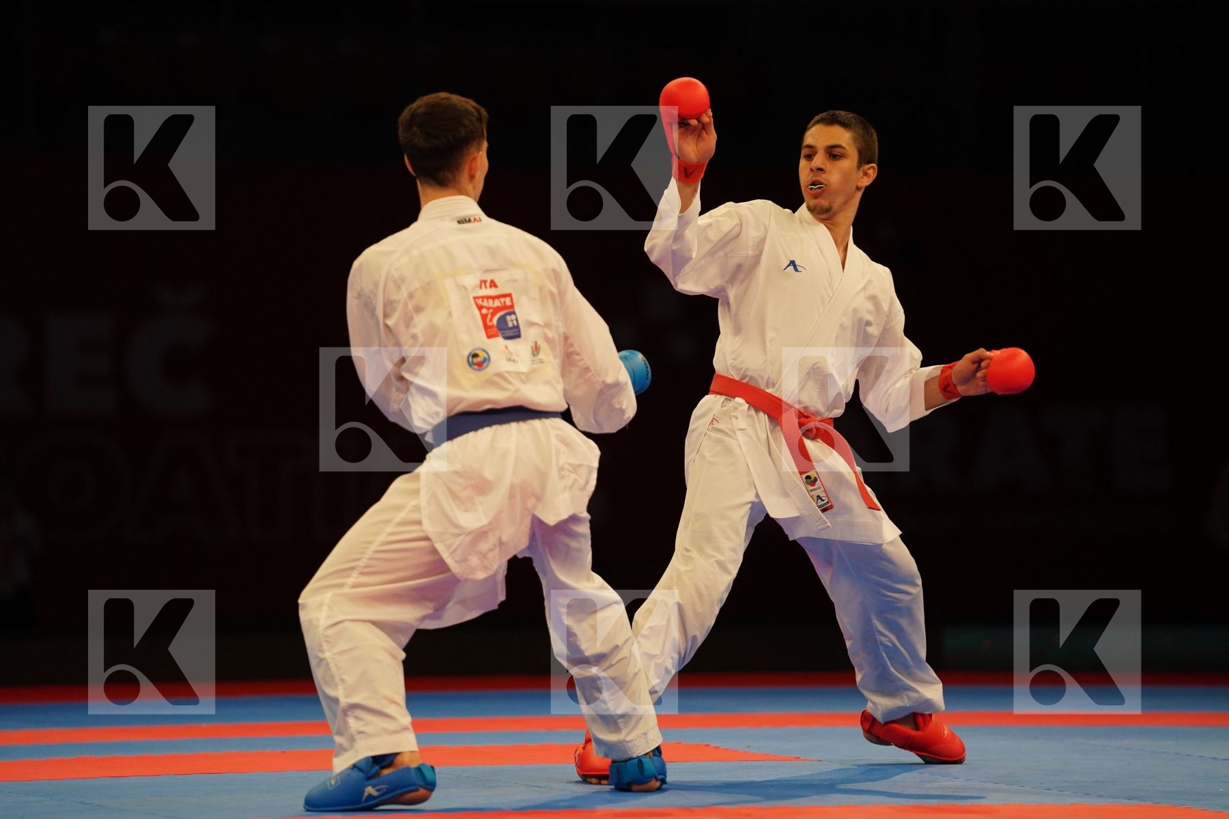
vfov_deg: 6.9
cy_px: 410
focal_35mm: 200
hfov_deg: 10.3
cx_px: 614
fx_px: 6827
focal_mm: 200
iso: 2000
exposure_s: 1/1000
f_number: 2.8
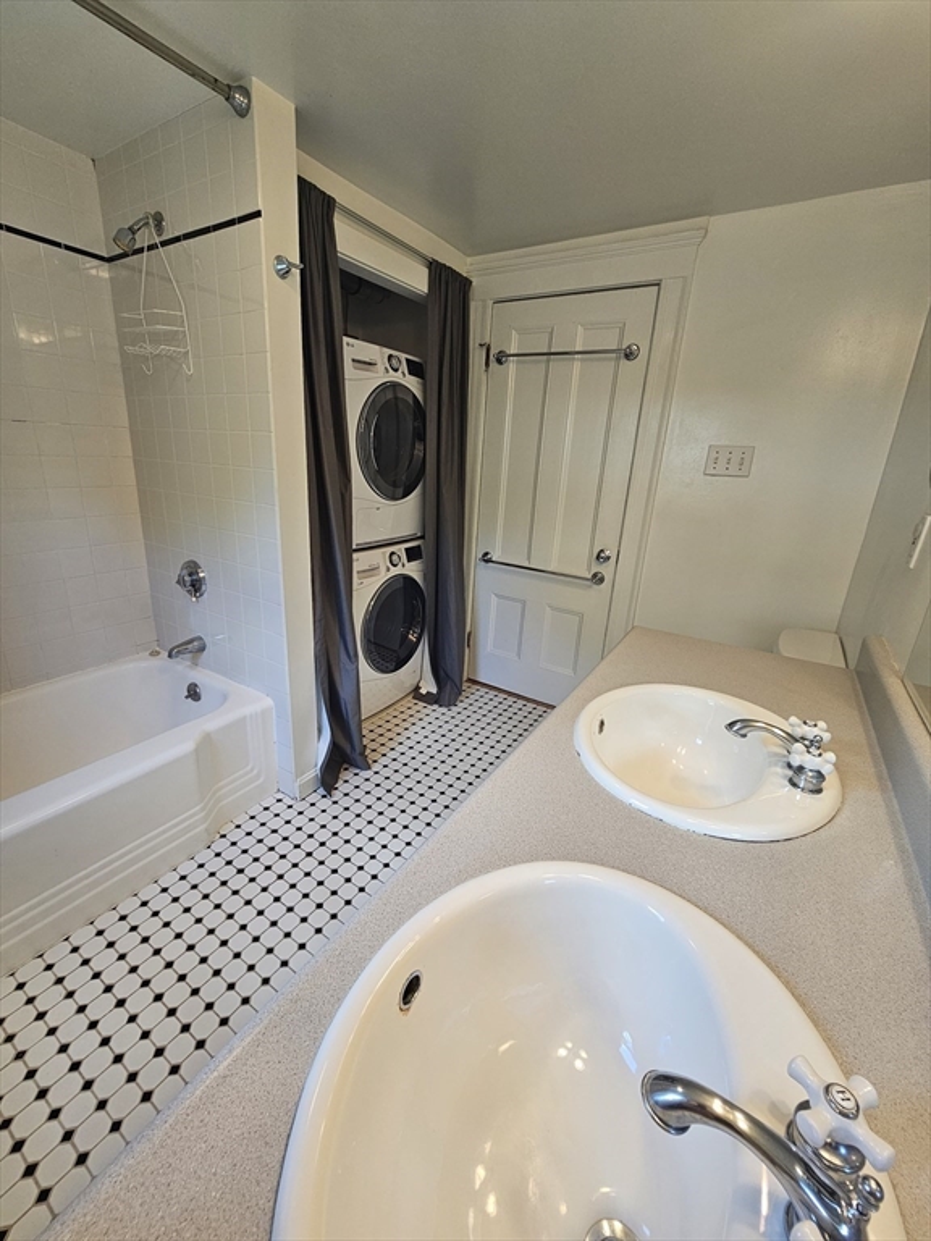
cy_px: 620
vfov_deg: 106.2
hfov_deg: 89.9
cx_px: 466
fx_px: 466
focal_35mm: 13
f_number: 2.2
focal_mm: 2.2
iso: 80
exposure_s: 1/60
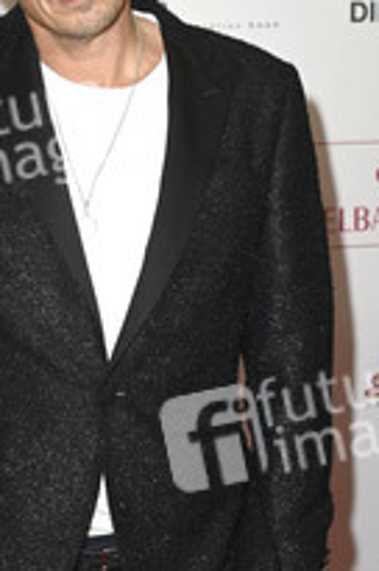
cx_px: 50
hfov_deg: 10.7
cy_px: 287
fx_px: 2012
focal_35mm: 127
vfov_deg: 16.2
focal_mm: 65
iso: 500
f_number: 5.6
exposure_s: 1/250
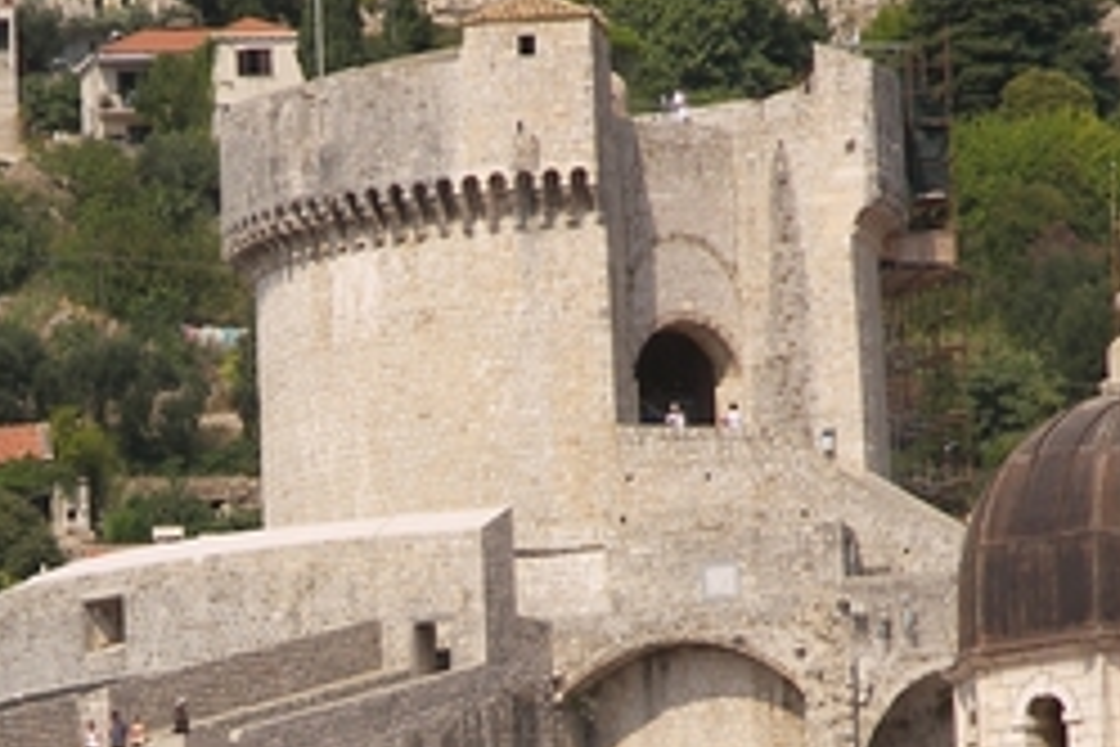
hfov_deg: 5.9
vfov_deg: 3.9
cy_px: 760
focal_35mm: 351
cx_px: 229
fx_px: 10919
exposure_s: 1/800
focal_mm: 29.4
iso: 50
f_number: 4.1
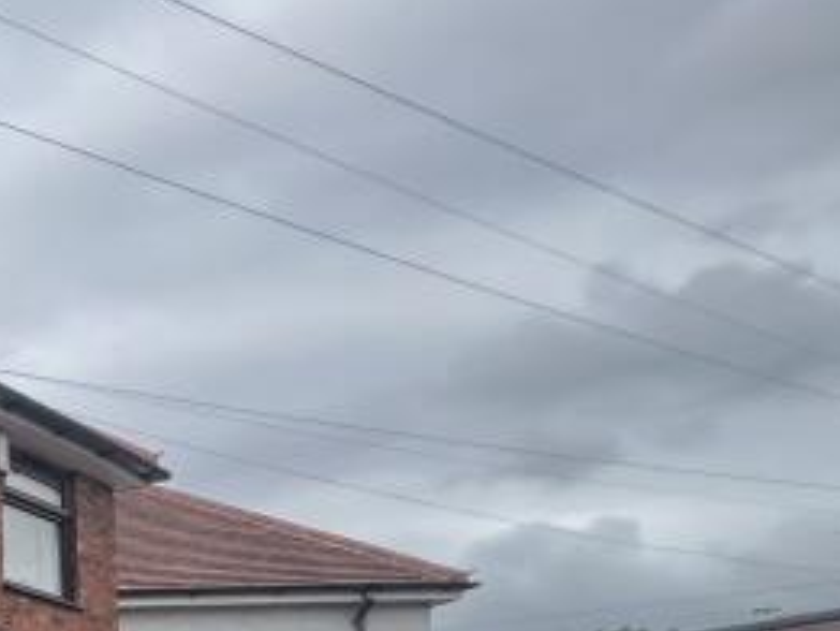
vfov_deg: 25.2
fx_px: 1238
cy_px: 789
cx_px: -789
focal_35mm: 51
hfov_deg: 20.3
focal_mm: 1.57
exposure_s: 1/494
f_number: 1.8
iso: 32
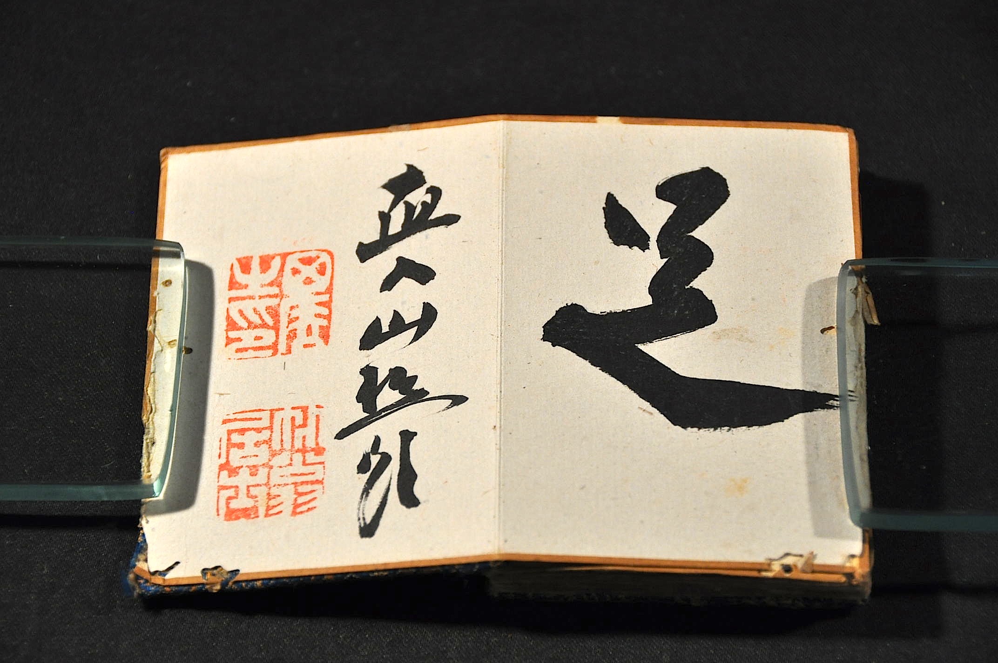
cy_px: 332
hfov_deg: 15.2
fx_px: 3738
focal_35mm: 135
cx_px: 499
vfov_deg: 10.1
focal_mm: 90
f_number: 6.3
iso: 800
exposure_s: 1/320
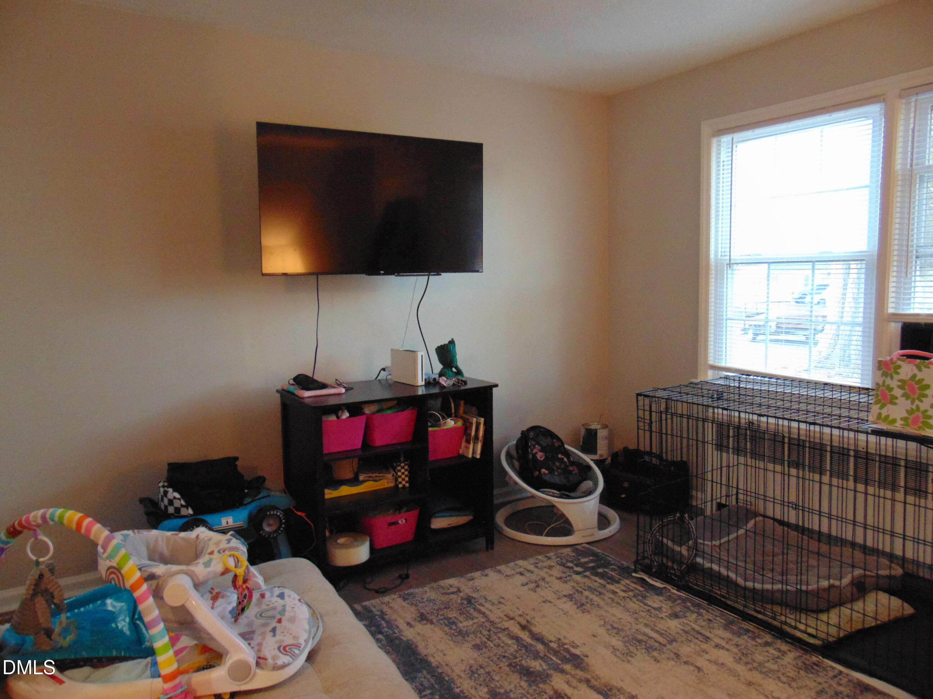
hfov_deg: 69.4
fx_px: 674
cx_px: 466
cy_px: 350
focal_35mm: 25
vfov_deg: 54.9
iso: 400
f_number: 3
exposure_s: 1/13
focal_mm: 4.5
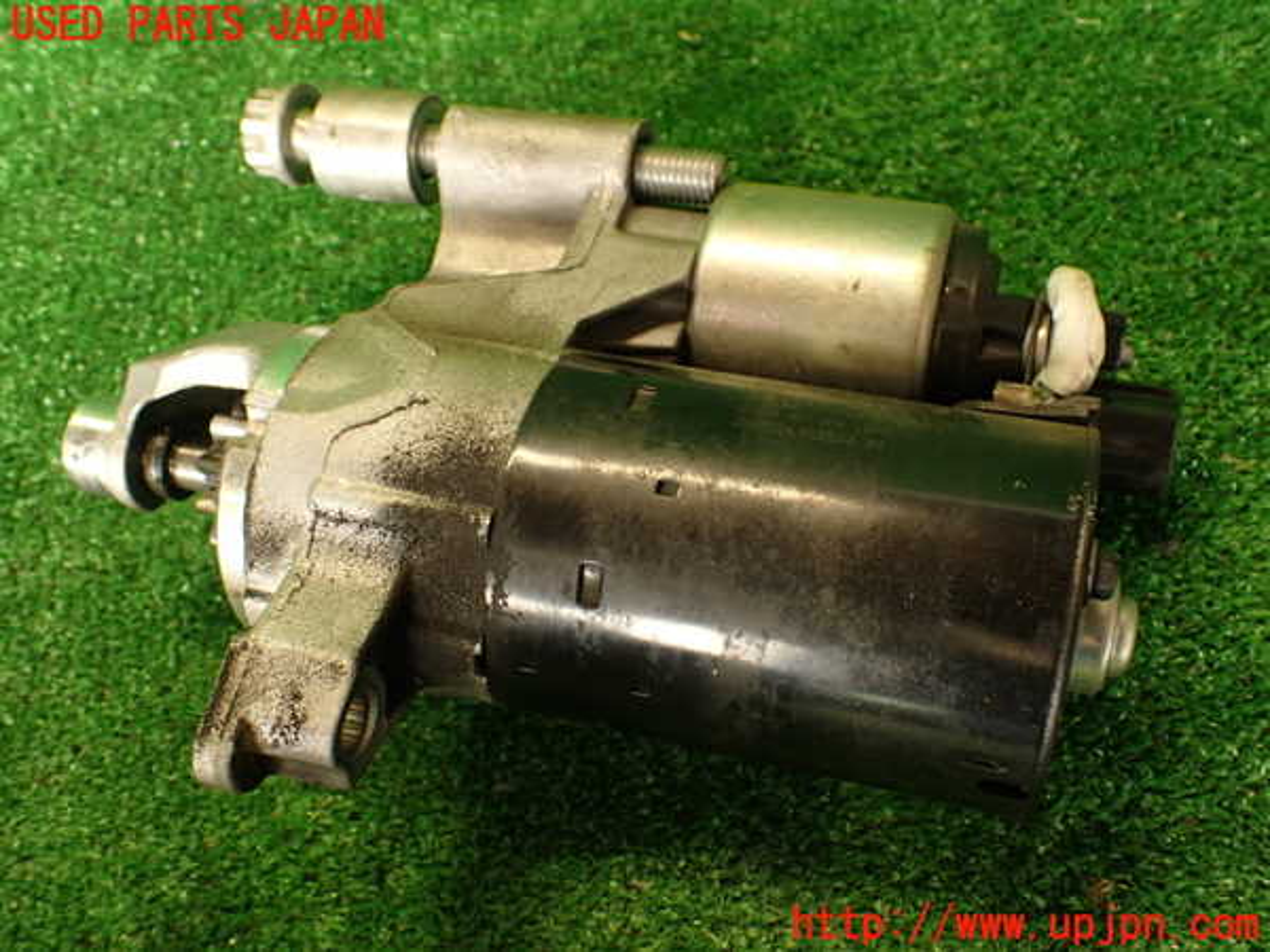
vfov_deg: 39.7
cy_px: 476
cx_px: 635
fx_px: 1321
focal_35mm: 36
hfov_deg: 51.4
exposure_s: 1/40
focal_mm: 6.37
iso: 250
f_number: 2.5
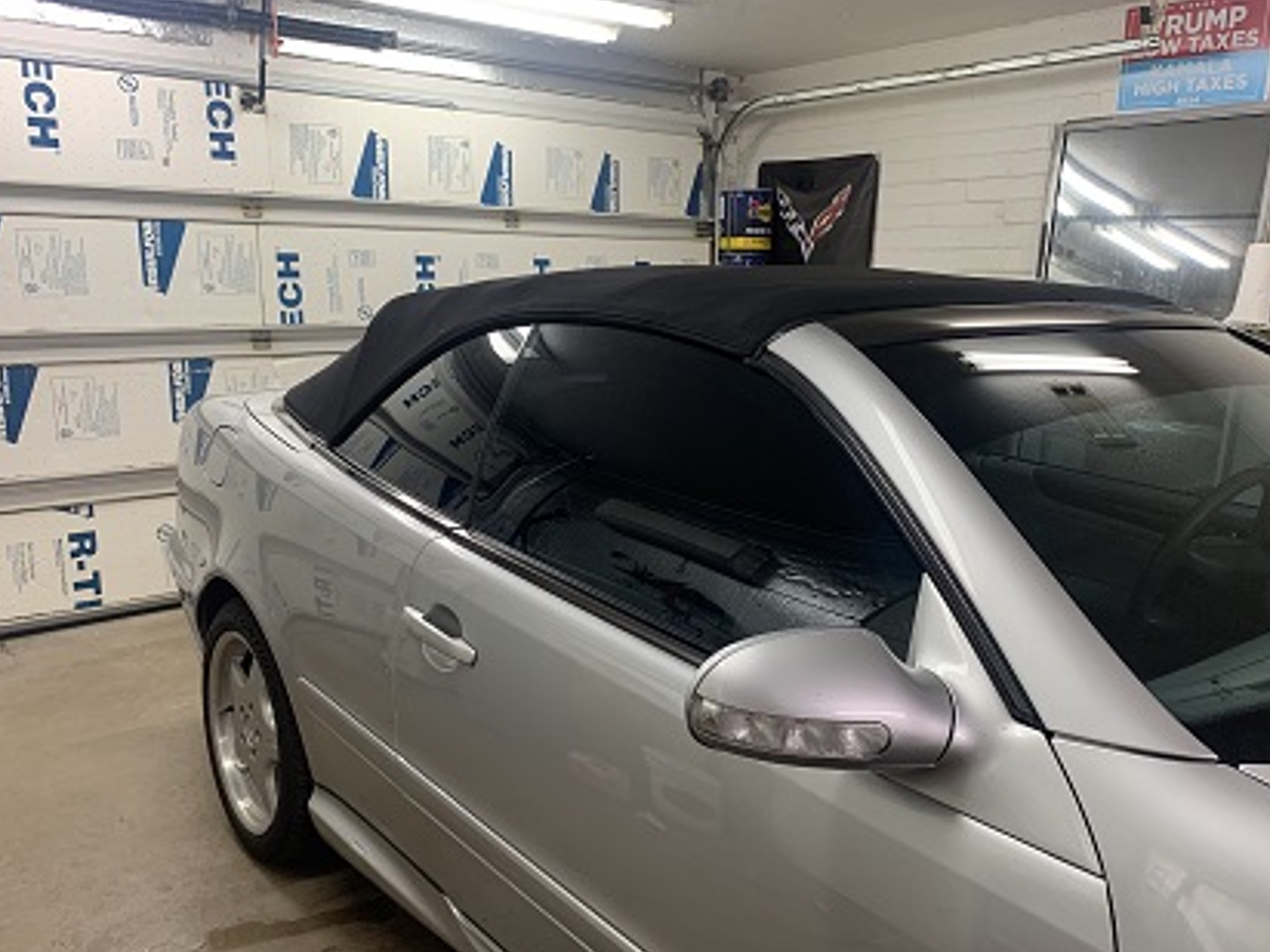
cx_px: 684
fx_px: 1064
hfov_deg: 61.6
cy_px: 510
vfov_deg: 48.2
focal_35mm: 29
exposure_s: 1/60
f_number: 1.8
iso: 80
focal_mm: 4.25
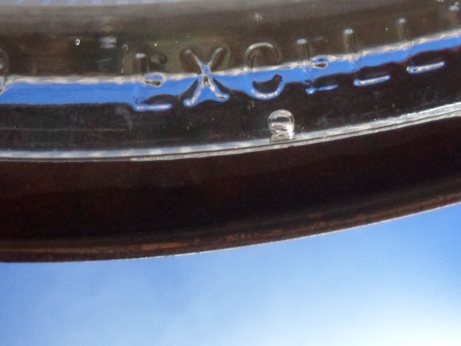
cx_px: 183
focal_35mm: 55
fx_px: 733
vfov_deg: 25.6
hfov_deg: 34.8
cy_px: 23
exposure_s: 1/30
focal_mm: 4.9
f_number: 3.3
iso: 400
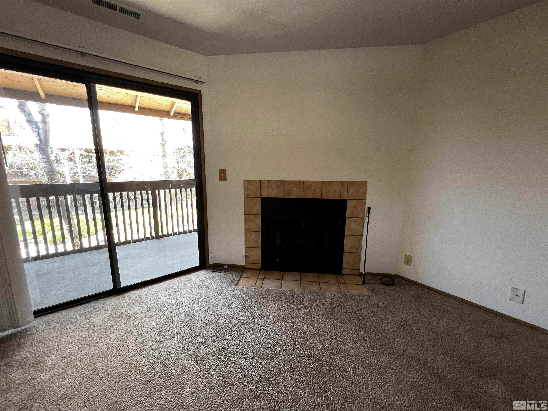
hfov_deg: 106.2
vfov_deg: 89.9
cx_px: 274
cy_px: 206
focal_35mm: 13
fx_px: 206
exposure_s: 1/60
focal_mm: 1.57
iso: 200
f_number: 1.8
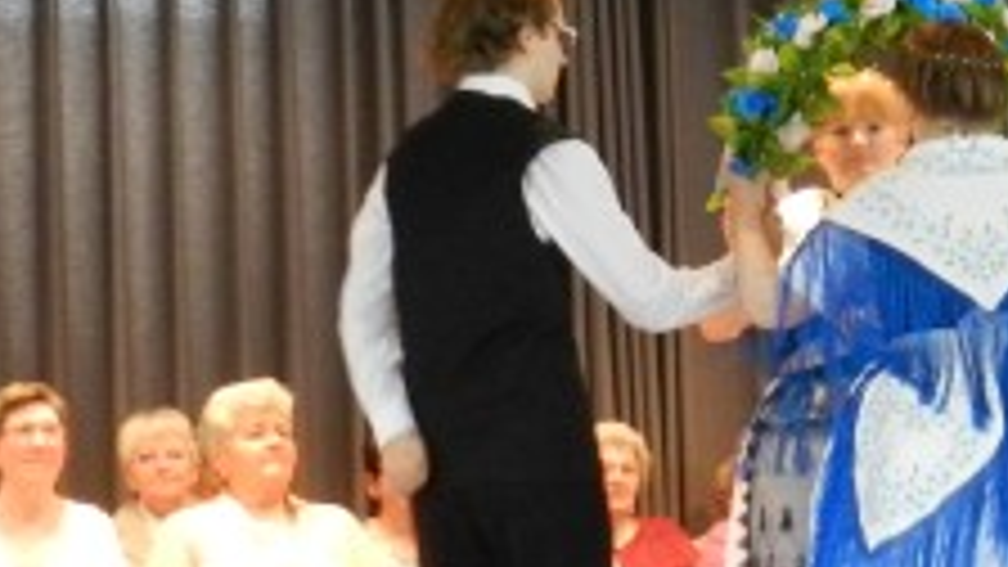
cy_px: 158
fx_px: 3822
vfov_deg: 8.5
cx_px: 850
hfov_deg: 14.9
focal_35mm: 143
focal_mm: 8.1
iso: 800
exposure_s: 1/25
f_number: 4.2
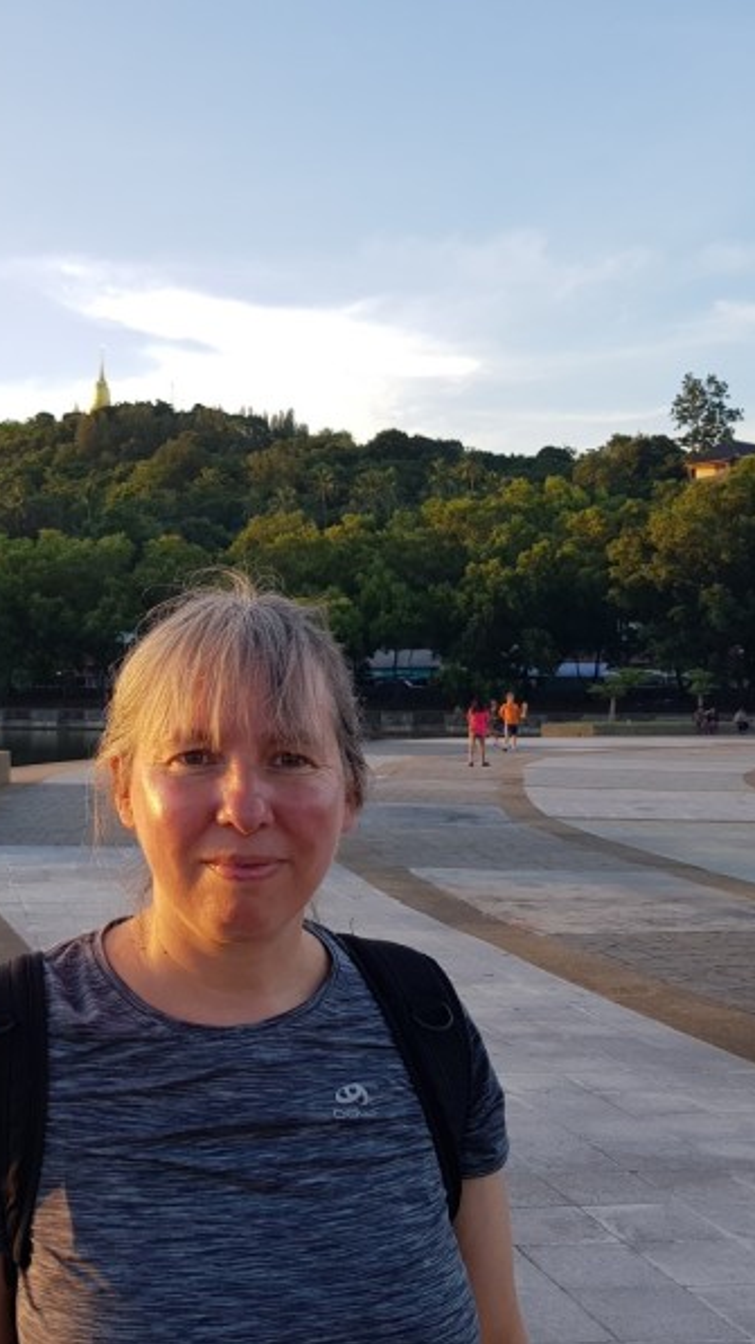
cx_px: 43
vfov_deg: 52.8
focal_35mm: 38
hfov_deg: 29.6
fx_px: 1353
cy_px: 674
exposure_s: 1/278
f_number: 1.7
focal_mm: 4.2
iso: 40
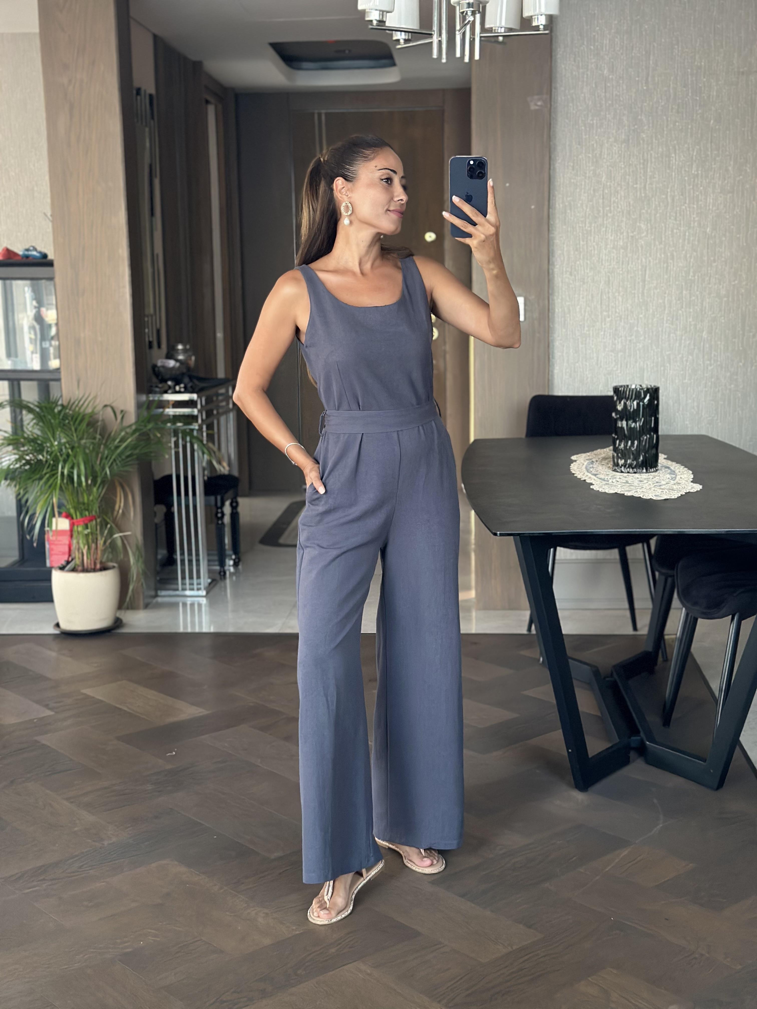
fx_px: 1400
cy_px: 504
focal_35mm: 48
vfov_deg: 39.7
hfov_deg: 30.3
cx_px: 378
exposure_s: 1/60
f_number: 1.78
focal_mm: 6.86
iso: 400
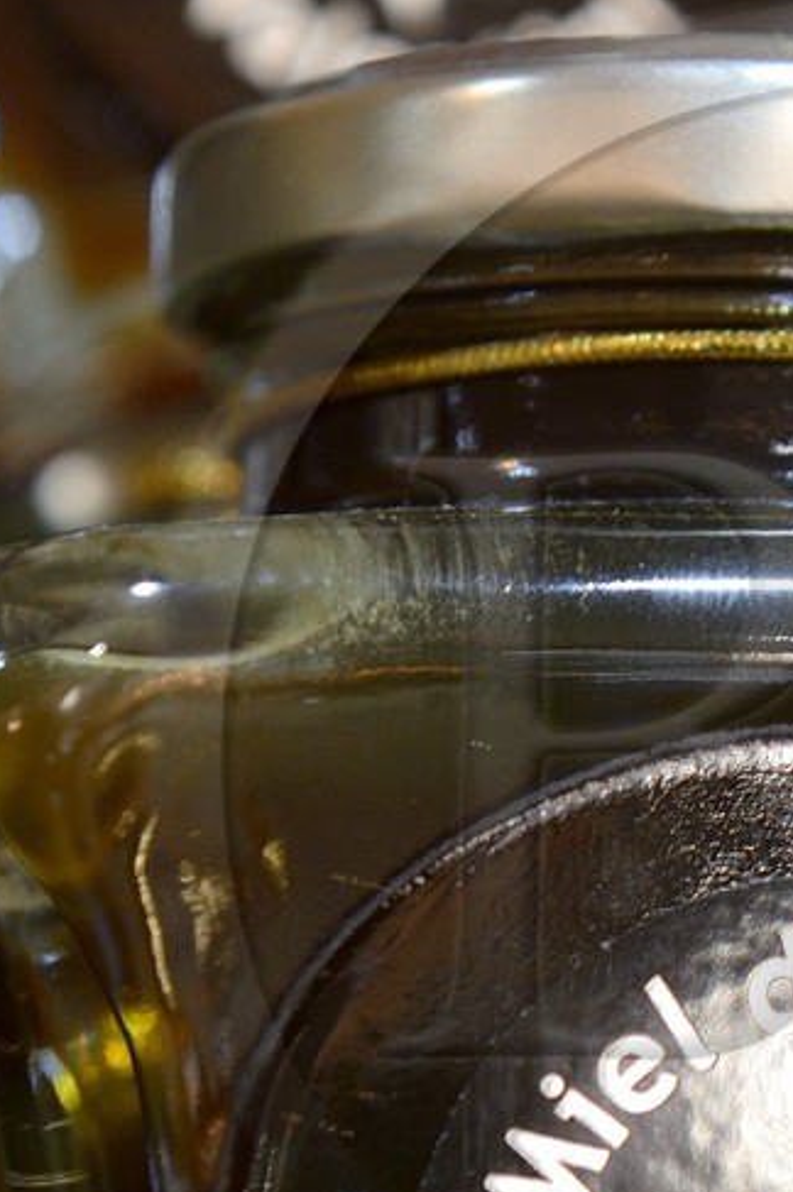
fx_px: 7610
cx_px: 897
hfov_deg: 5.9
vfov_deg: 9.0
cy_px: 759
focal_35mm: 230
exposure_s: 1/25
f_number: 5.6
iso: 800
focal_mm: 70
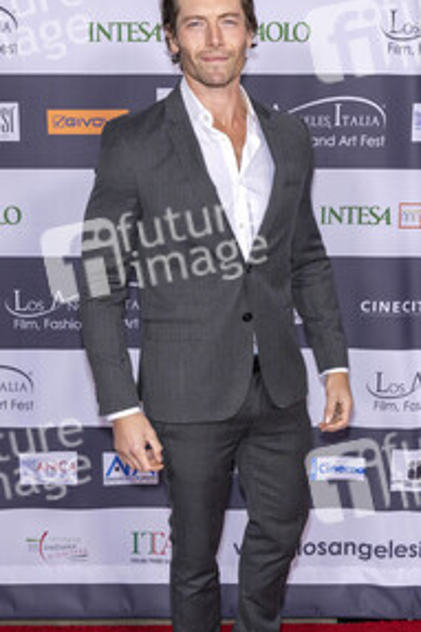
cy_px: 361
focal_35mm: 46
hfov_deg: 29.2
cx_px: 218
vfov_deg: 42.7
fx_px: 808
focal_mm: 33
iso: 800
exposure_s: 1/200
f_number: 5.6
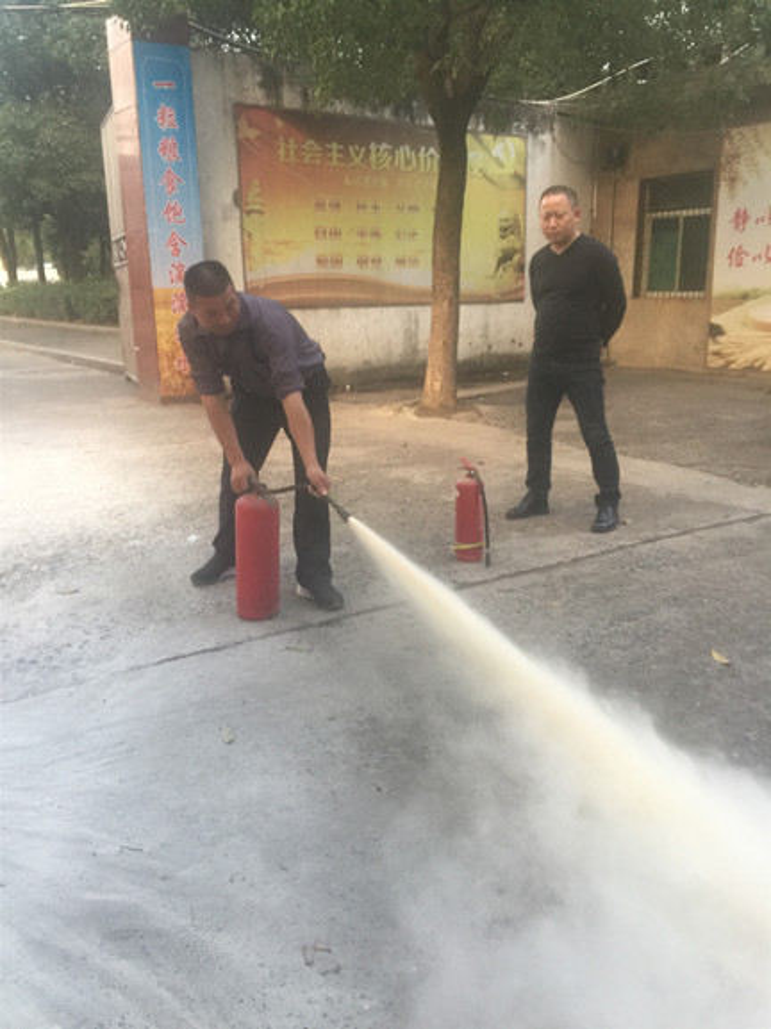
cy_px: 514
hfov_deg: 48.2
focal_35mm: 29
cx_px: 386
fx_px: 862
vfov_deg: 61.7
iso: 40
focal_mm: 4.15
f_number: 2.2
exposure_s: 1/33
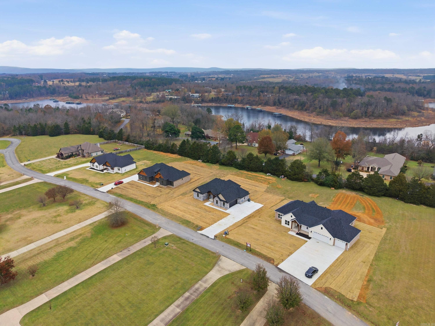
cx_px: 218
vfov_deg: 56.8
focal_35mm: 24
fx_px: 302
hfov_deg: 71.6
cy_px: 163
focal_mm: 8.7
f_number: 1.8
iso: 160
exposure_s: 1/1600
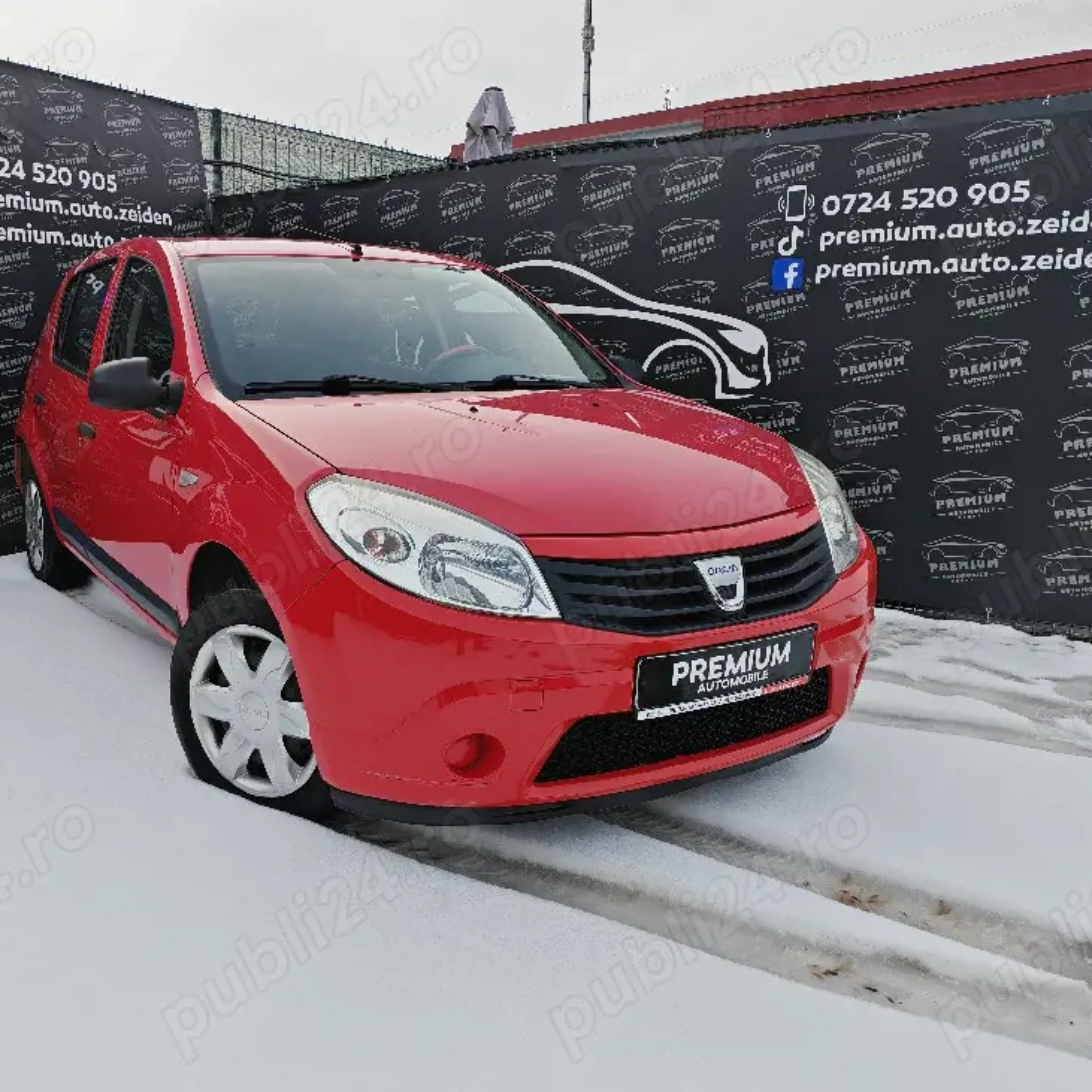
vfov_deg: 55.6
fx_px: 1035
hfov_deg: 55.1
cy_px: 547
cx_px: 420
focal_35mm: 29
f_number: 1.9
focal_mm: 6.12
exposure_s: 1/833
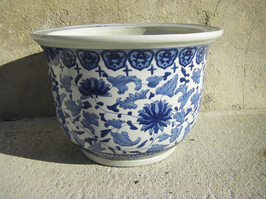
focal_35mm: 38
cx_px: 133
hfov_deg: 49.0
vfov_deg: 37.7
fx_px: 292
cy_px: 100
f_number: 7
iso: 64
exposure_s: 1/250
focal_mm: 6.3
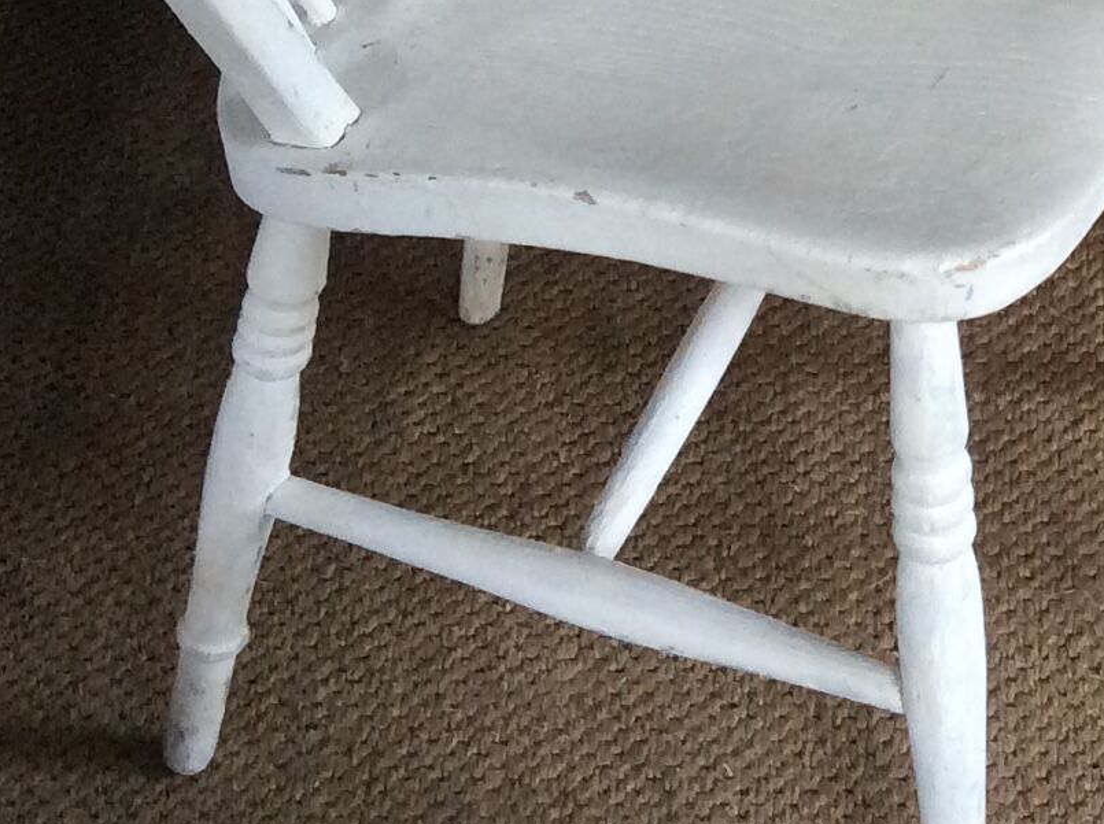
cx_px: 1138
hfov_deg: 18.5
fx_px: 3280
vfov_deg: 13.9
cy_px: -167
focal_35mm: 103
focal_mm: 3.3
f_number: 2.4
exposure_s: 1/25
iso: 80
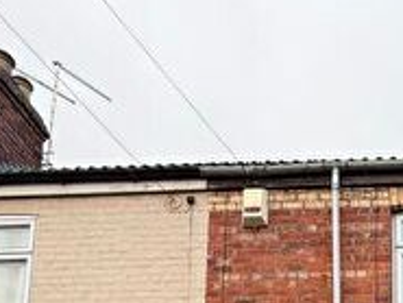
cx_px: 383
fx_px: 617
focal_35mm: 53
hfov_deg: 33.7
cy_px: 476
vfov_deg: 22.0
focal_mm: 2.22
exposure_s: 1/152
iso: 50
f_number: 2.2
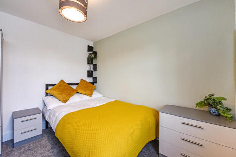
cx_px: 118
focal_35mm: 14
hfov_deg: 104.3
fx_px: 92
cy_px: 78
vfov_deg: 81.2
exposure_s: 1/10
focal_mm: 14
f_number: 9
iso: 400
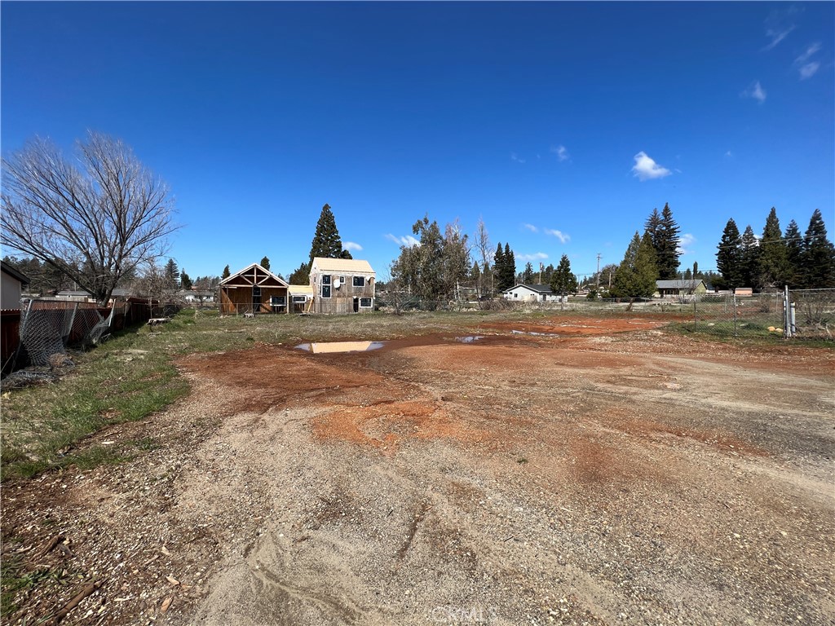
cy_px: 313
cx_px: 418
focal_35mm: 13
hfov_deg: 106.2
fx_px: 314
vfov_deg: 89.9
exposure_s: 1/2016
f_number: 1.8
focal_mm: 1.57
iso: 32
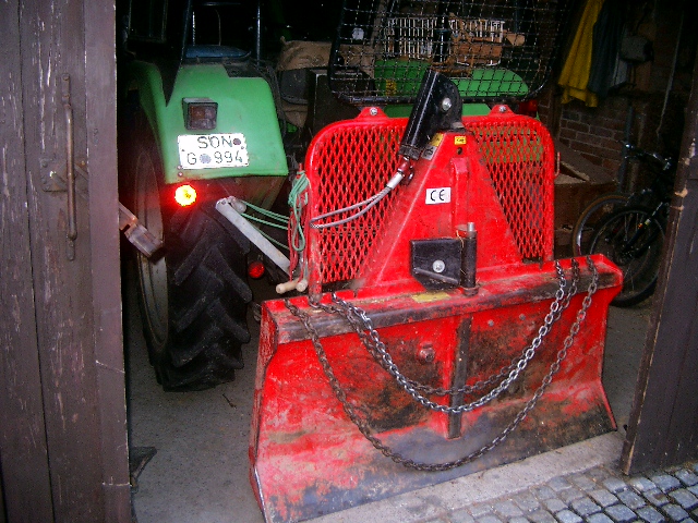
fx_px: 746
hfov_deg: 50.1
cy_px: 262
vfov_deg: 38.7
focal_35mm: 37
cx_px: 349
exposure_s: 1/60
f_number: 2.6
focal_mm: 7.6
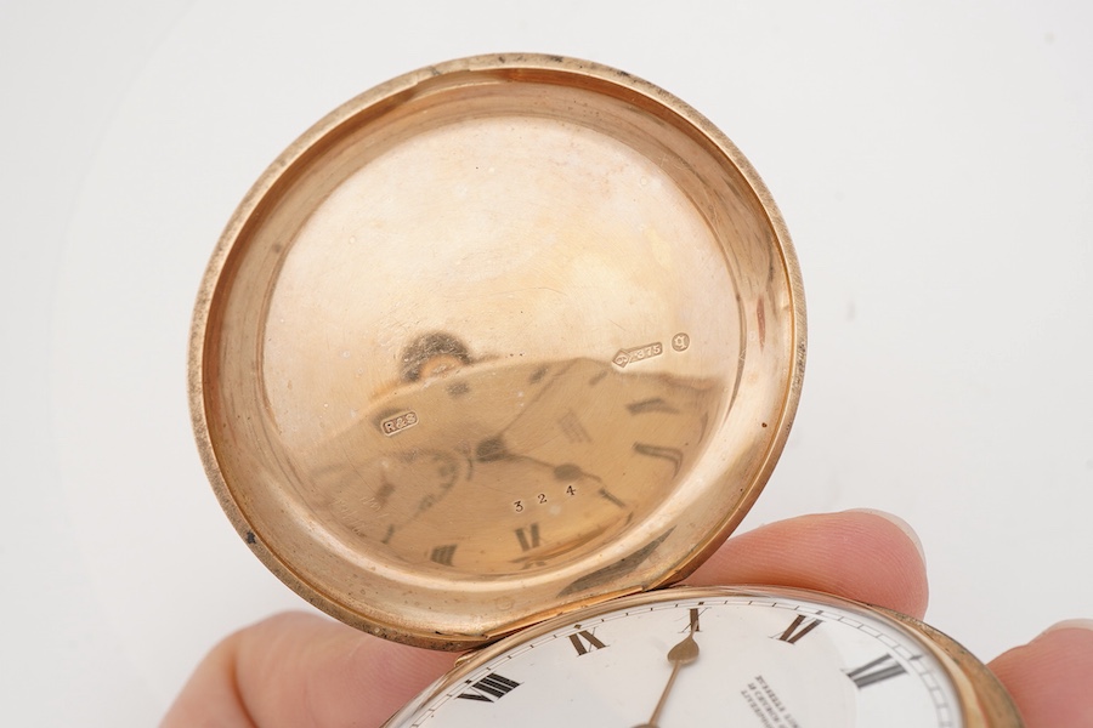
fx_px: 1366
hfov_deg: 43.6
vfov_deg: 29.9
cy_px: 364
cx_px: 546
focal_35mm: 45
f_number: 22
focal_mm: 30
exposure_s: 1/125
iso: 250
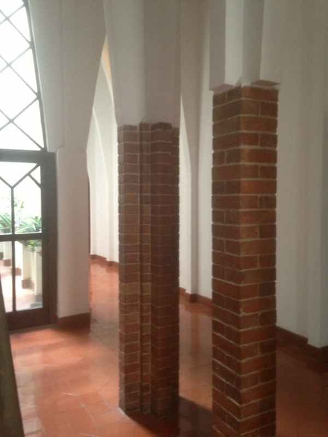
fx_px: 417
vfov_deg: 55.4
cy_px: 218
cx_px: 164
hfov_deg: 42.9
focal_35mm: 33
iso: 320
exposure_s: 1/20
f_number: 2.4
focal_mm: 4.13
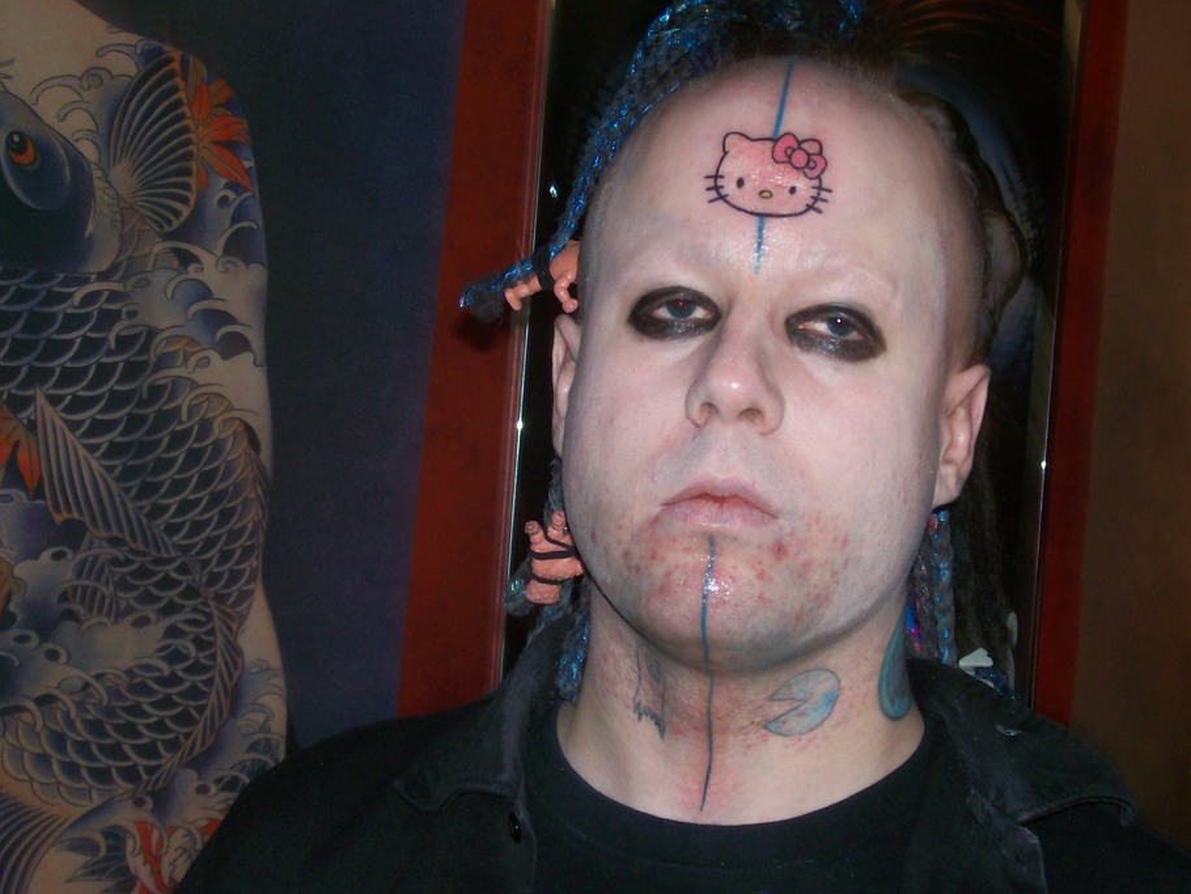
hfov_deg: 30.7
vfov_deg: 23.3
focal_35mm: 63
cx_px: 637
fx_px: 2168
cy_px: 449
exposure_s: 1/83.6
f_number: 3.4
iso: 80
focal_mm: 9.4
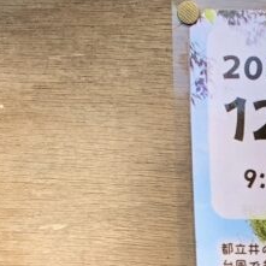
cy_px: 480
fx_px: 1156
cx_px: 475
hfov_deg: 12.1
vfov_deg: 12.1
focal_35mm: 133
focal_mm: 4.25
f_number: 1.8
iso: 25
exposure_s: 1/1748
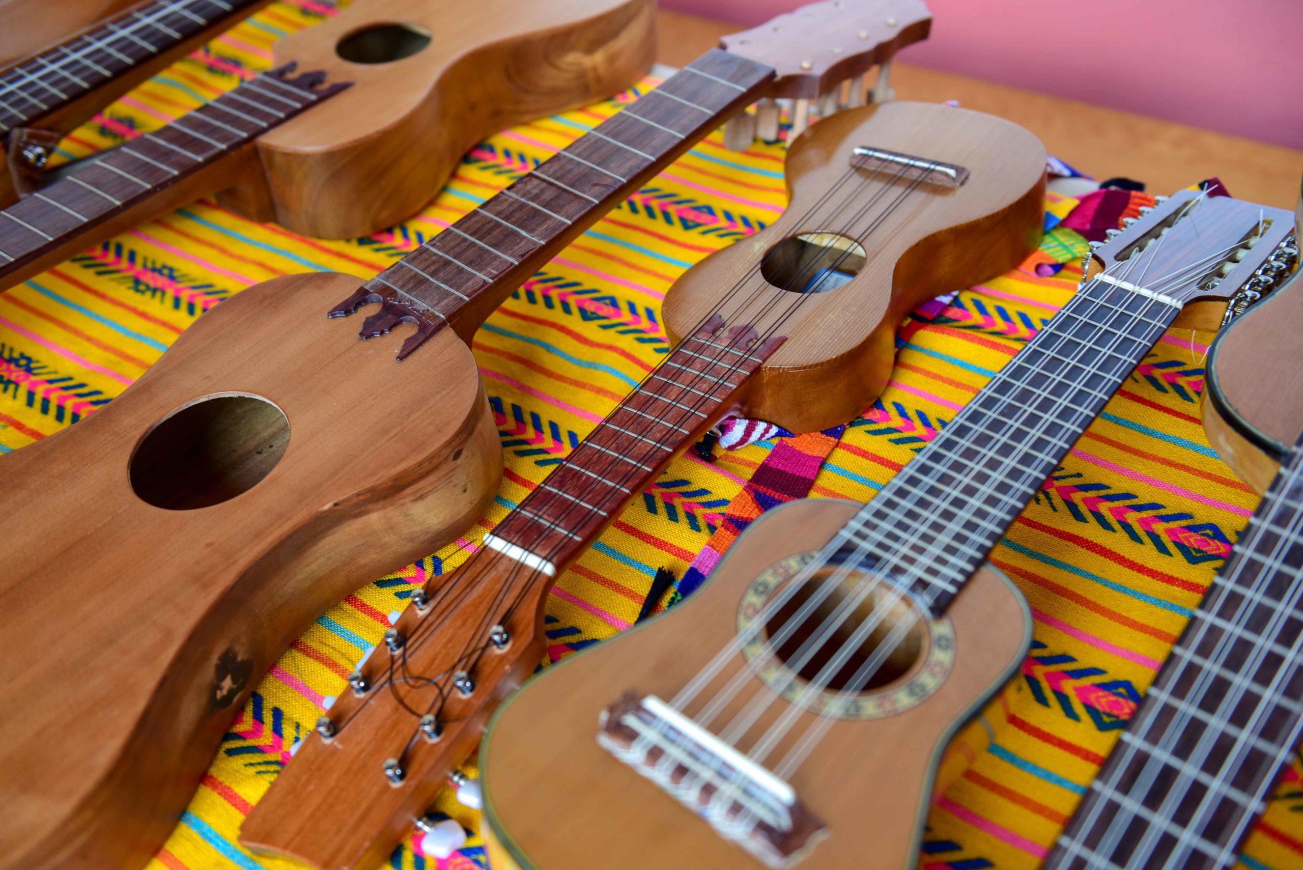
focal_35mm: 35
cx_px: 652
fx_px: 1267
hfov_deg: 54.4
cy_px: 435
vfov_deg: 37.9
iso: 320
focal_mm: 35
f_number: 3.5
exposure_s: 1/160
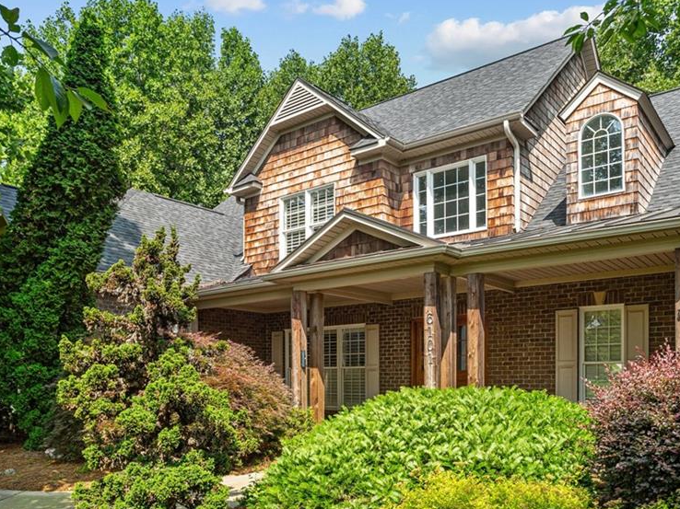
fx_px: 550
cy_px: 297
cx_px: 351
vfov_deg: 49.5
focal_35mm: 28
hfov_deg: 63.4
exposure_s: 1/200
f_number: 8
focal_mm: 21
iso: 200
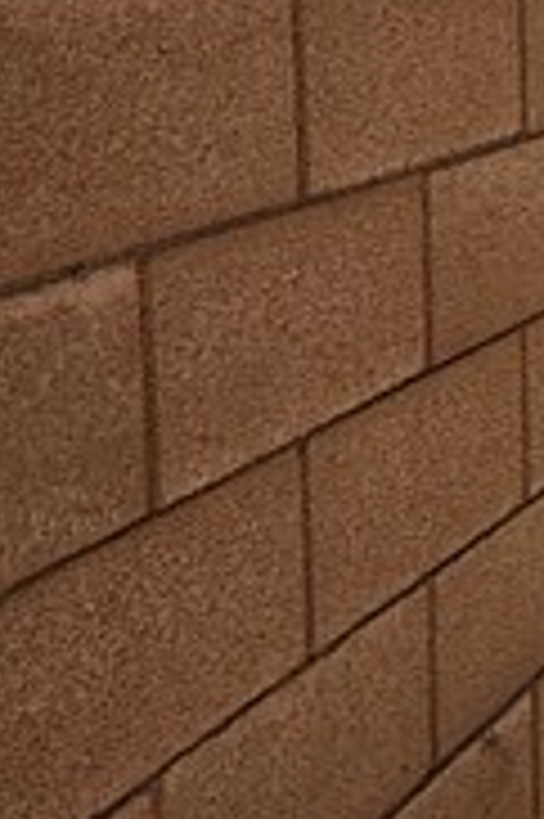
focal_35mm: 82
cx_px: 1385
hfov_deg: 12.3
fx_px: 1862
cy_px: 117
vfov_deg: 24.2
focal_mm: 2.22
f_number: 2.2
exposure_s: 1/1339
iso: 20
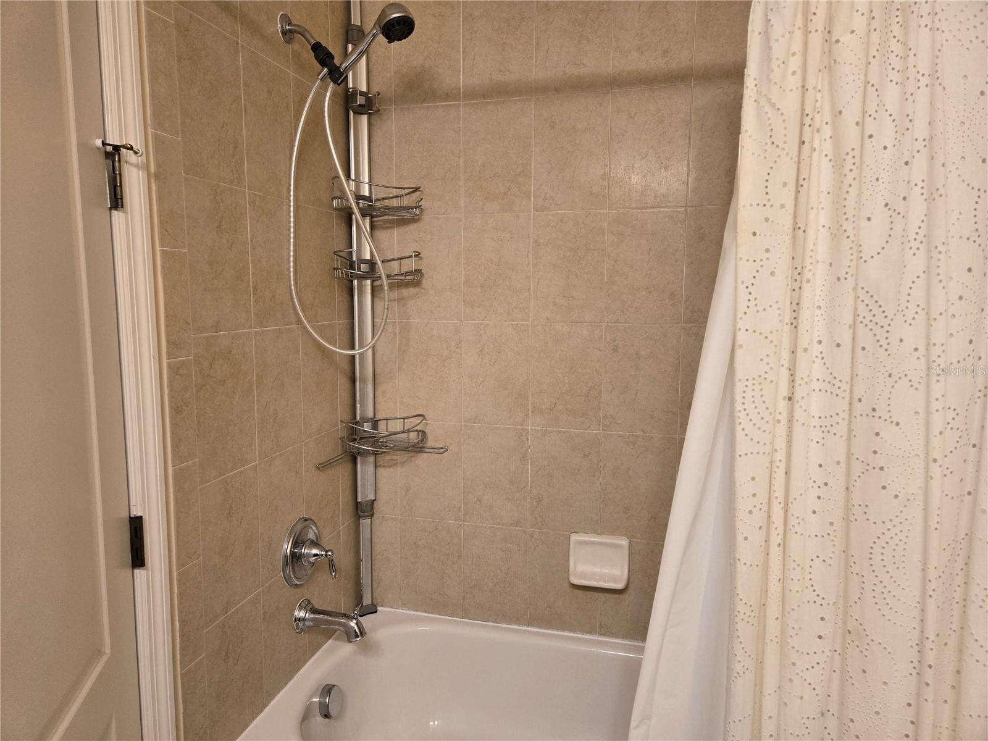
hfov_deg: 73.9
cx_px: 494
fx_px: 656
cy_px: 370
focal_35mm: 23
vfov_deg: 58.9
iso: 250
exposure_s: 1/120
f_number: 1.8
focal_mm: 5.4
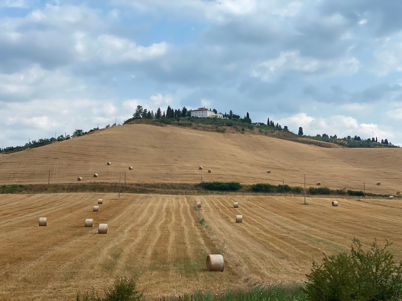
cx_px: 201
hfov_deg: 36.8
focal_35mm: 52
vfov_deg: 28.0
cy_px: 150
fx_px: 604
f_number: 2
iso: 20
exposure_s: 1/2283
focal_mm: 6
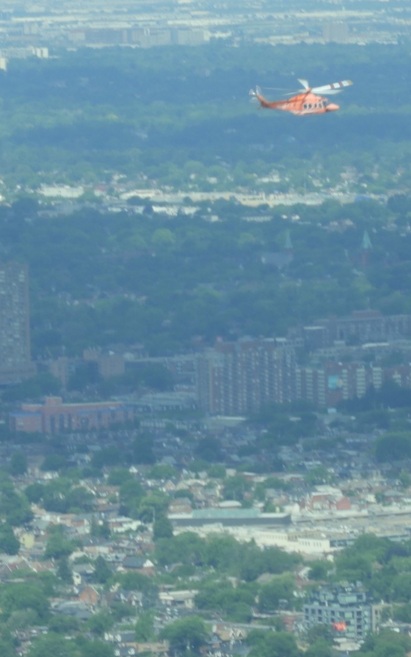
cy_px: 329
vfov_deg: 4.5
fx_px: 8383
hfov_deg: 2.8
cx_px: 262
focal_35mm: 468
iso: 110
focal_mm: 59.1
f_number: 5.5
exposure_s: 1/125
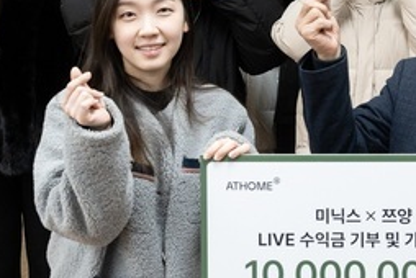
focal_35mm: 84
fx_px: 972
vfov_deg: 16.2
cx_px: 362
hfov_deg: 23.6
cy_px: 76
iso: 1600
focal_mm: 34
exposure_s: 1/125
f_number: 5.6
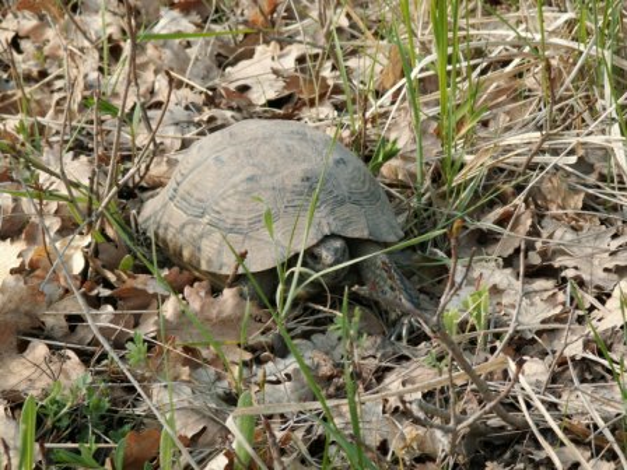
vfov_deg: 11.1
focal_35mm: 134
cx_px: 314
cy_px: 235
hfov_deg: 14.7
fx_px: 2427
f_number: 4
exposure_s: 1/160
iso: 50
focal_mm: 21.89
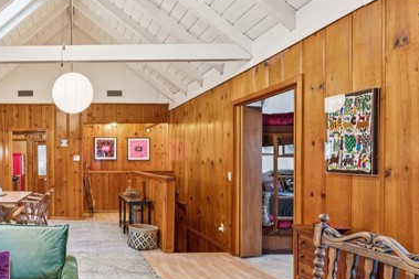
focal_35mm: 28
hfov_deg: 59.3
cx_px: 73
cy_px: 166
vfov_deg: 46.2
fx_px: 326
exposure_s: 3.2
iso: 100
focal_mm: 16.6
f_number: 13
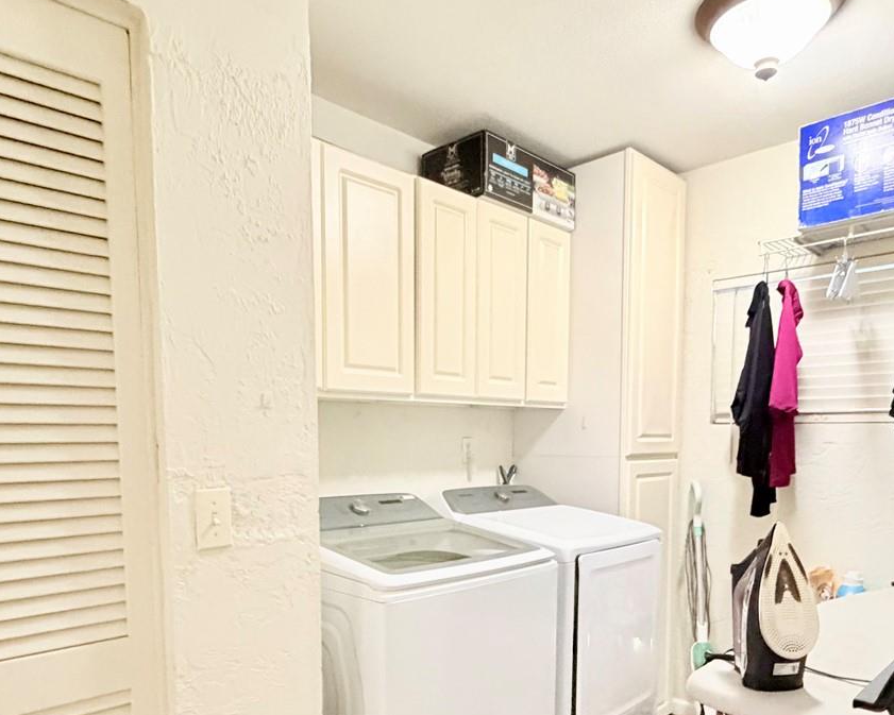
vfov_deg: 53.4
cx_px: 472
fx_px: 688
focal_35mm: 26
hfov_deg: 66.0
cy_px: 501
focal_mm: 2.22
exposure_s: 1/60
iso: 1000
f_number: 2.2
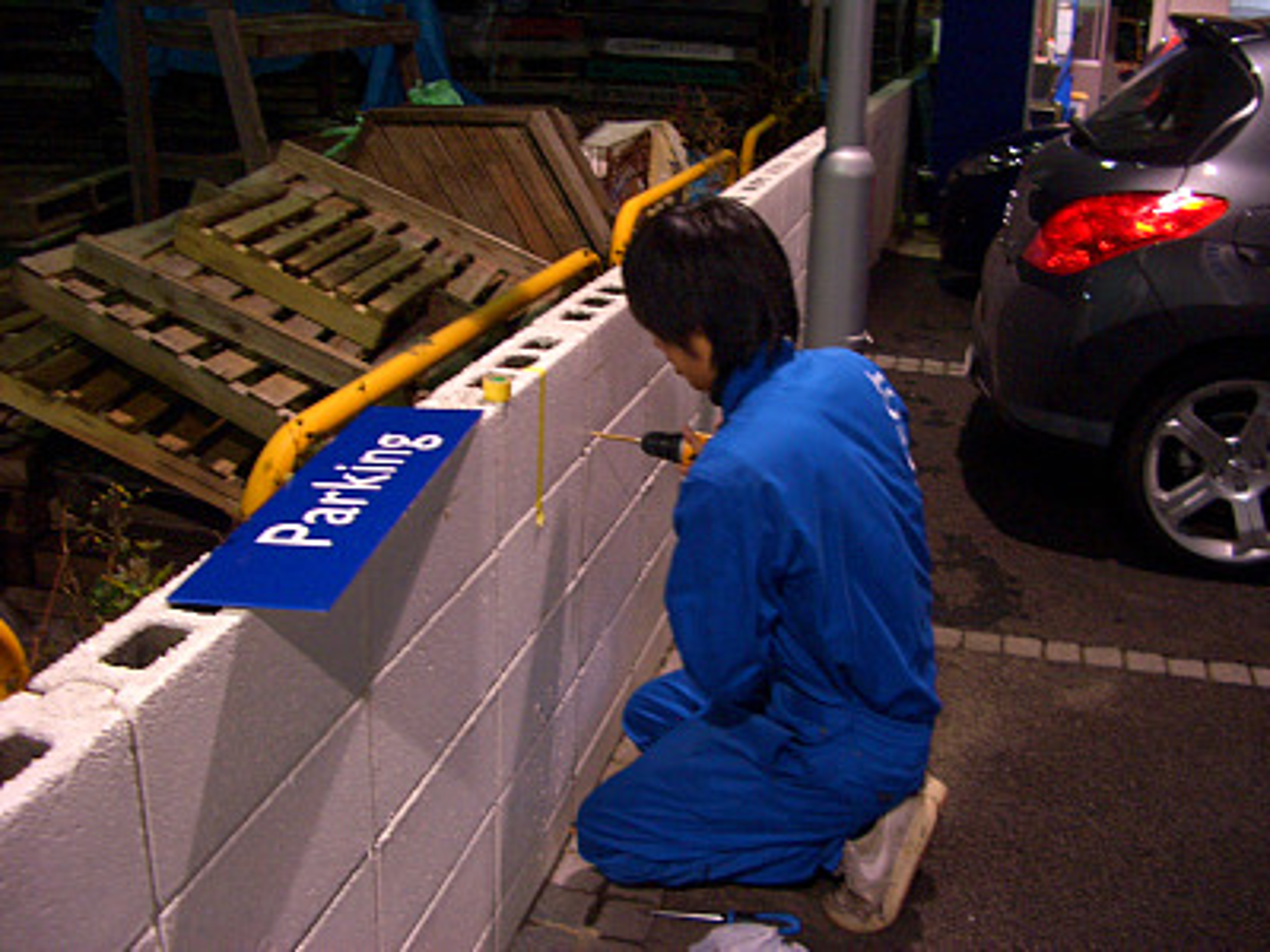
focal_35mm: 35
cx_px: 635
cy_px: 476
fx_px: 1284
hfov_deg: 52.6
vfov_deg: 40.7
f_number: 2.6
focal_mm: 5.8
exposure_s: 1/8
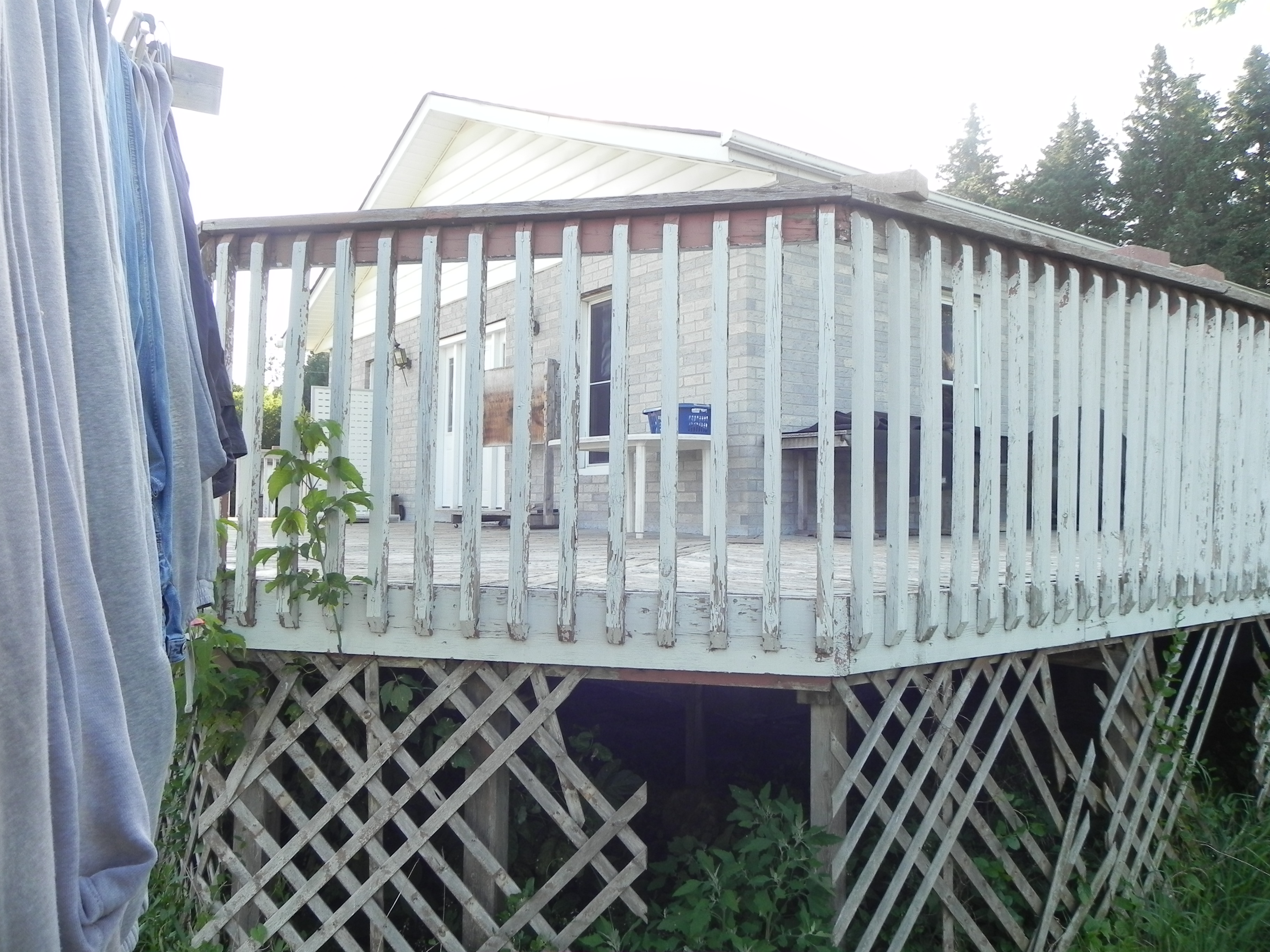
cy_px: 476
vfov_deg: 53.1
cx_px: 635
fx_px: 954
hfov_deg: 67.3
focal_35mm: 26
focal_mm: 4.6
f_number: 4.5
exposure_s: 1/127
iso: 160
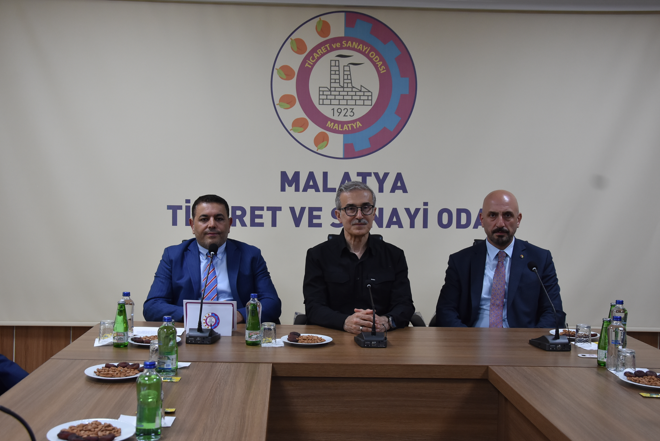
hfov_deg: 47.4
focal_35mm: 41
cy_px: 225
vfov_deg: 32.7
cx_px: 323
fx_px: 752
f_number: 5
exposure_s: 1/100
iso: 800
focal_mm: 26
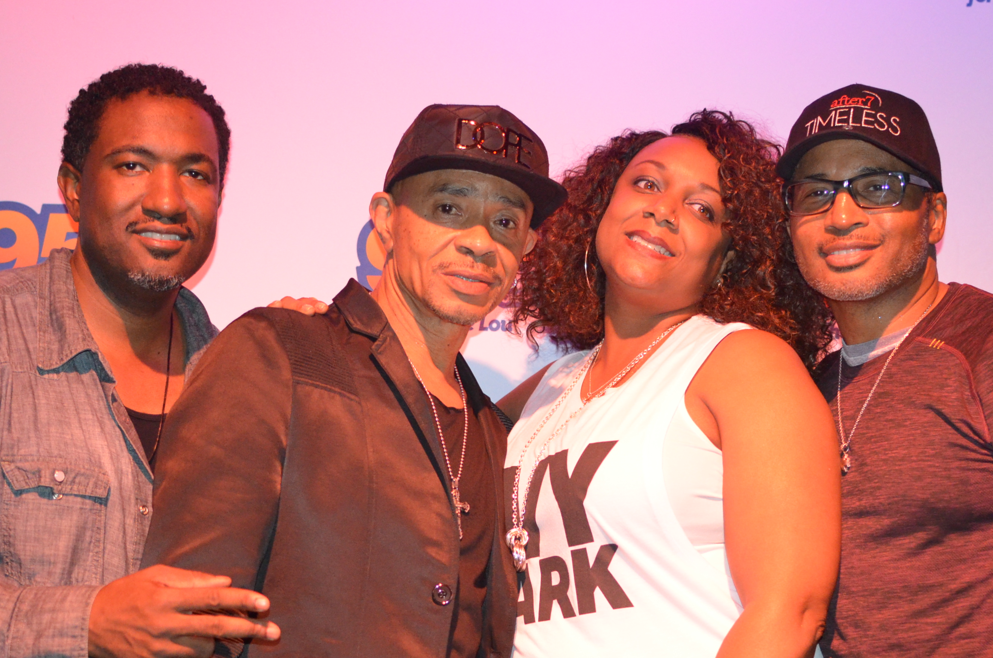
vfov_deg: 18.4
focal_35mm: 74
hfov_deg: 27.5
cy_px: 424
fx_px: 2029
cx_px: 536
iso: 2200
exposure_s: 1/60
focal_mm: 35
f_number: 2.8
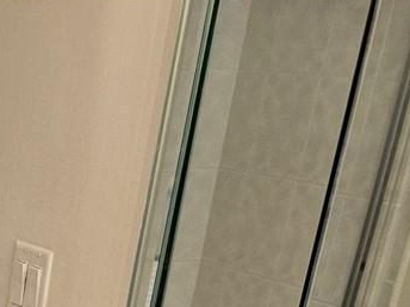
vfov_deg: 11.7
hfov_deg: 15.8
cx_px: -321
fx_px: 1267
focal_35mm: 107
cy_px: 704
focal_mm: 6.3
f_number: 1.7
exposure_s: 1/120
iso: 250
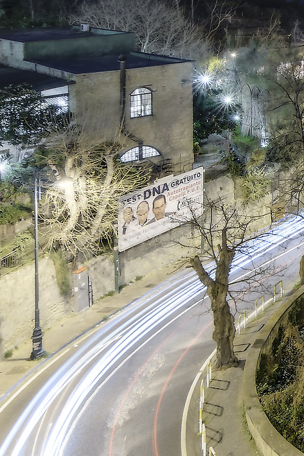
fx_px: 706
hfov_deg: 15.1
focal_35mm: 56
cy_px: 236
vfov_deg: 35.8
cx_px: 718
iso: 100
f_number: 8
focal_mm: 11
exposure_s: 15
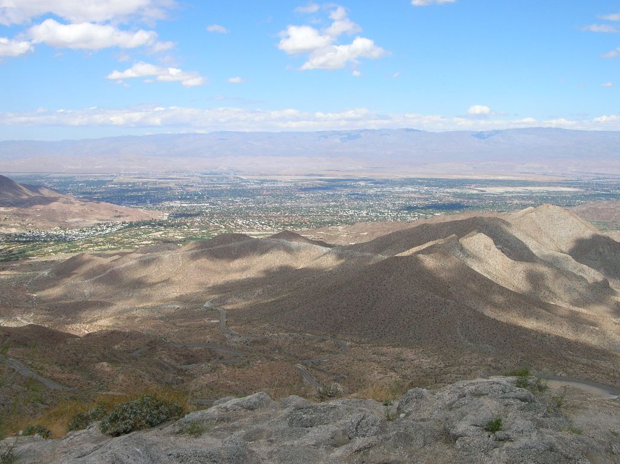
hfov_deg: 47.9
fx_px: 698
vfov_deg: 36.7
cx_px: 331
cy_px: 214
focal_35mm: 39
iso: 50
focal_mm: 5.8
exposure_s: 1/305
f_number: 5.6
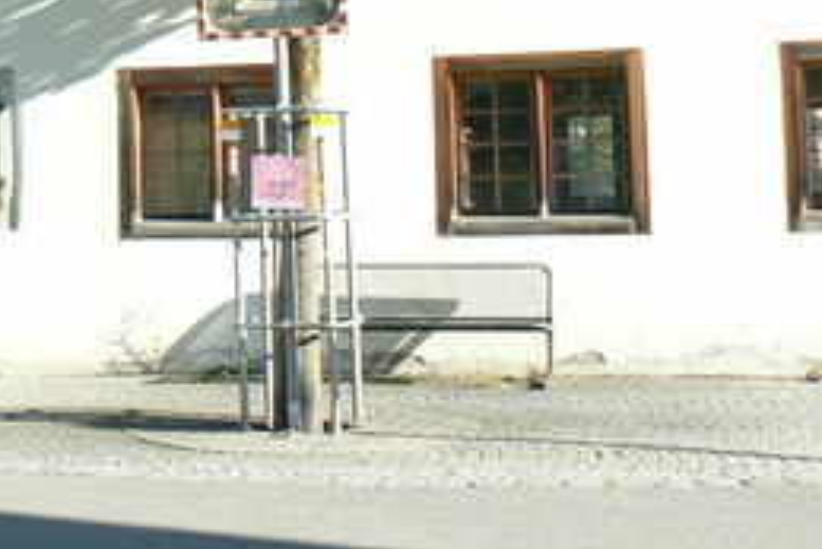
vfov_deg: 16.4
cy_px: -51
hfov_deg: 24.0
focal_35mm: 81
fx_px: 1850
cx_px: 19
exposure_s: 1/1000
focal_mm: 6
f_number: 2.8
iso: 200
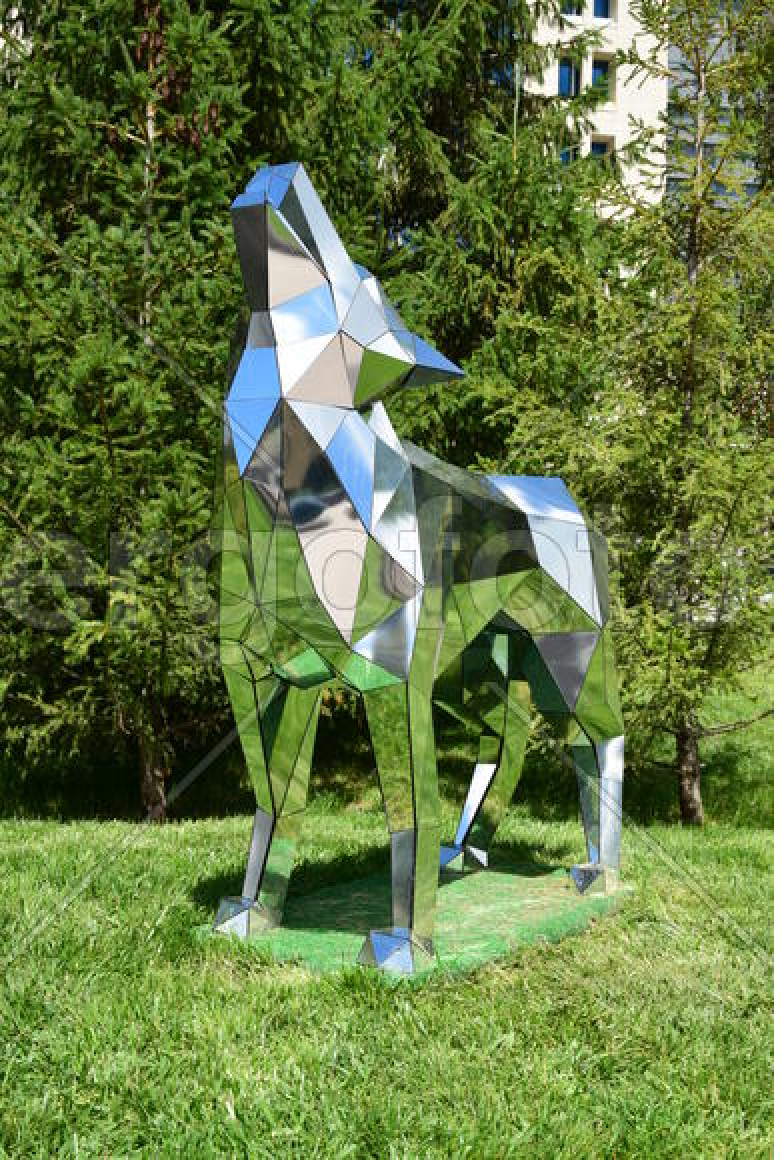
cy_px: 580
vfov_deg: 46.4
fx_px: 1354
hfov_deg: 31.9
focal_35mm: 42
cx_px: 387
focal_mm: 28
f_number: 9
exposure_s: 1/160
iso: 100
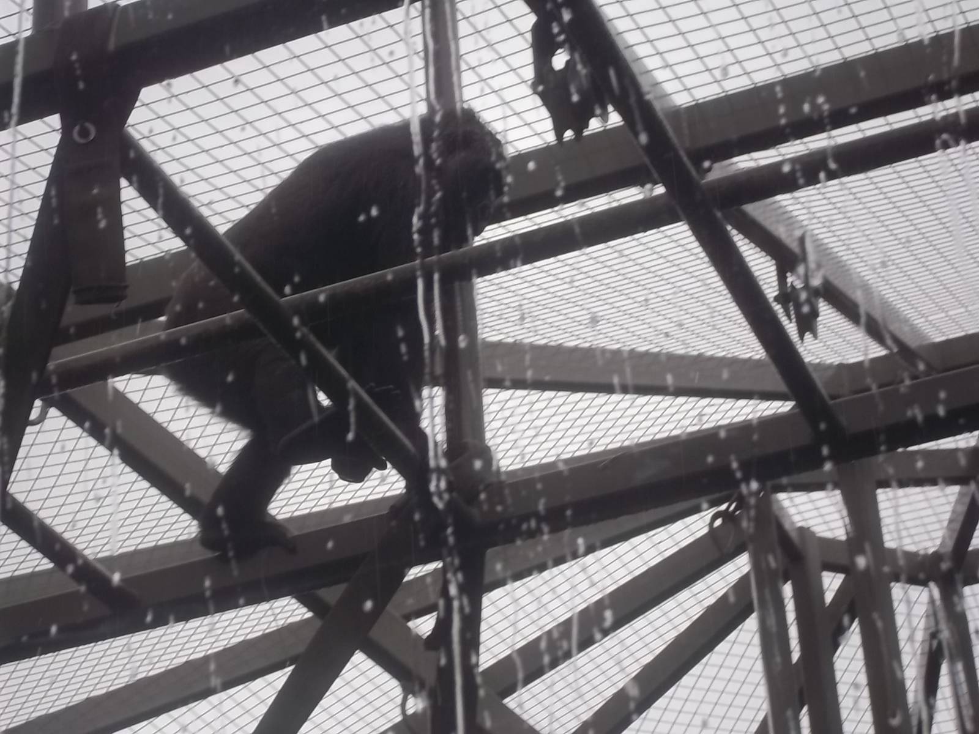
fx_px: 2715
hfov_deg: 20.4
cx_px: 490
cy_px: 367
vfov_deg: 15.4
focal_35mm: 96
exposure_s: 1/125
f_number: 5.2
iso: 80
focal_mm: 17.1
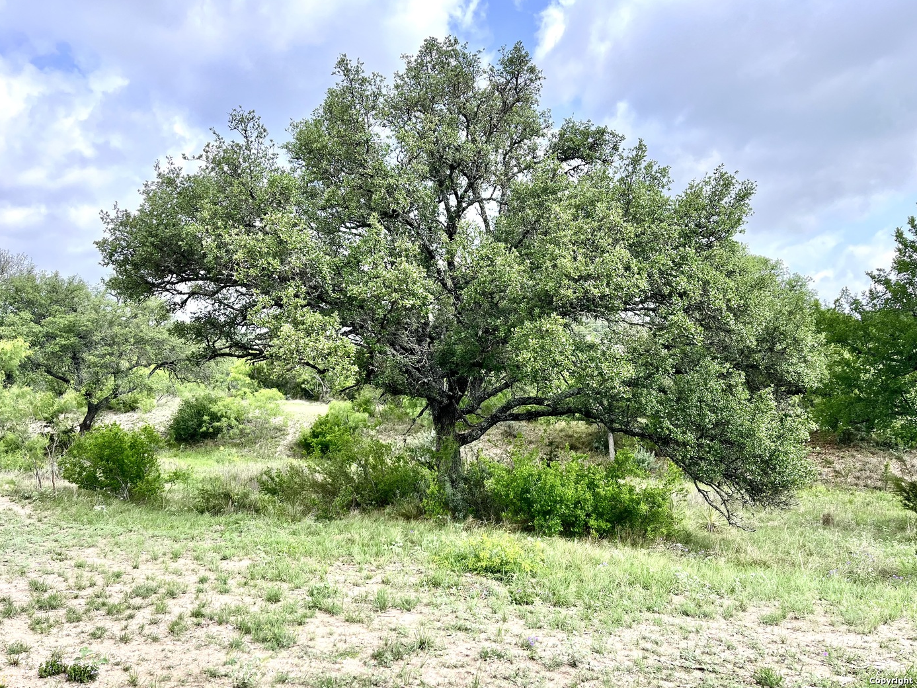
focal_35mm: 27
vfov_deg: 51.3
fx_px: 715
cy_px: 339
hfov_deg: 65.3
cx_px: 463
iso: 50
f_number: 1.6
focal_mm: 5.1
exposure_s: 1/1497
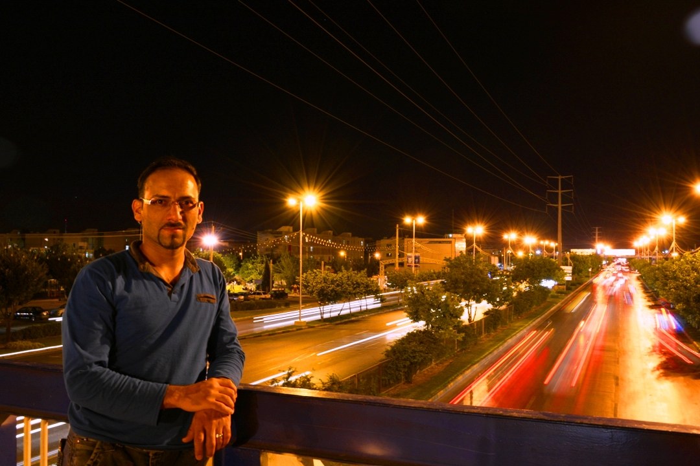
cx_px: 350
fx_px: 671
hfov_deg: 55.1
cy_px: 233
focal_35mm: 34
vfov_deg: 38.4
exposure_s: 2
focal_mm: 23
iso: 200
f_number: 9
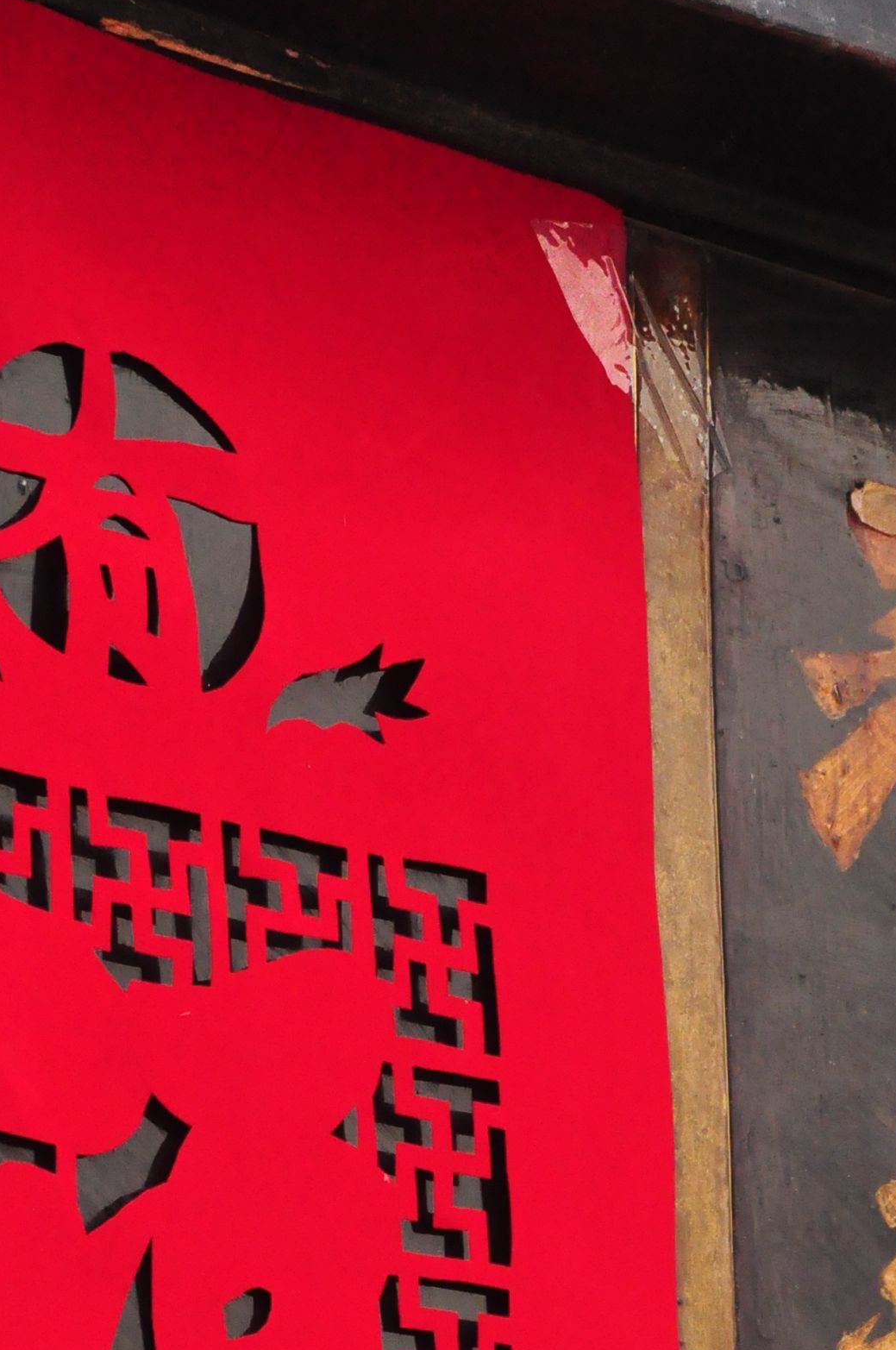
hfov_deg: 4.5
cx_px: -48
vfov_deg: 6.8
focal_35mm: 302
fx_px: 11306
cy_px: 1460
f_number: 9
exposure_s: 1/400
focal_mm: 90
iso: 1600
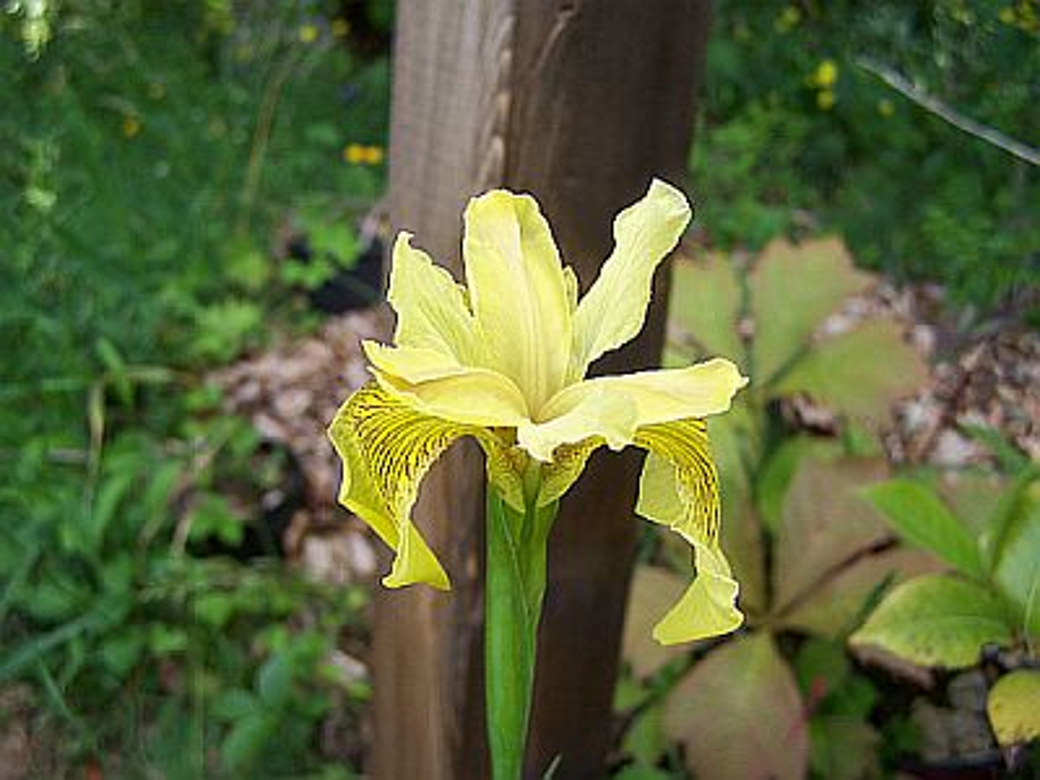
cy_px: 390
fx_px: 1142
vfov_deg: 37.7
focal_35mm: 38
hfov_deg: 49.0
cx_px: 520
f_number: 2.8
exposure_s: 1/180
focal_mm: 6.3
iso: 80
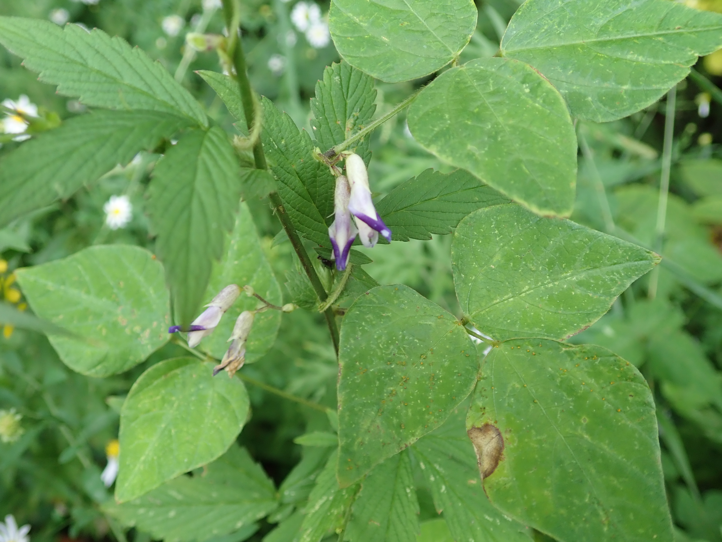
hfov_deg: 60.0
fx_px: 626
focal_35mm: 30
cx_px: 361
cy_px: 271
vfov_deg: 46.8
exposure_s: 1/125
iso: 200
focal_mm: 5.5
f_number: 2.3
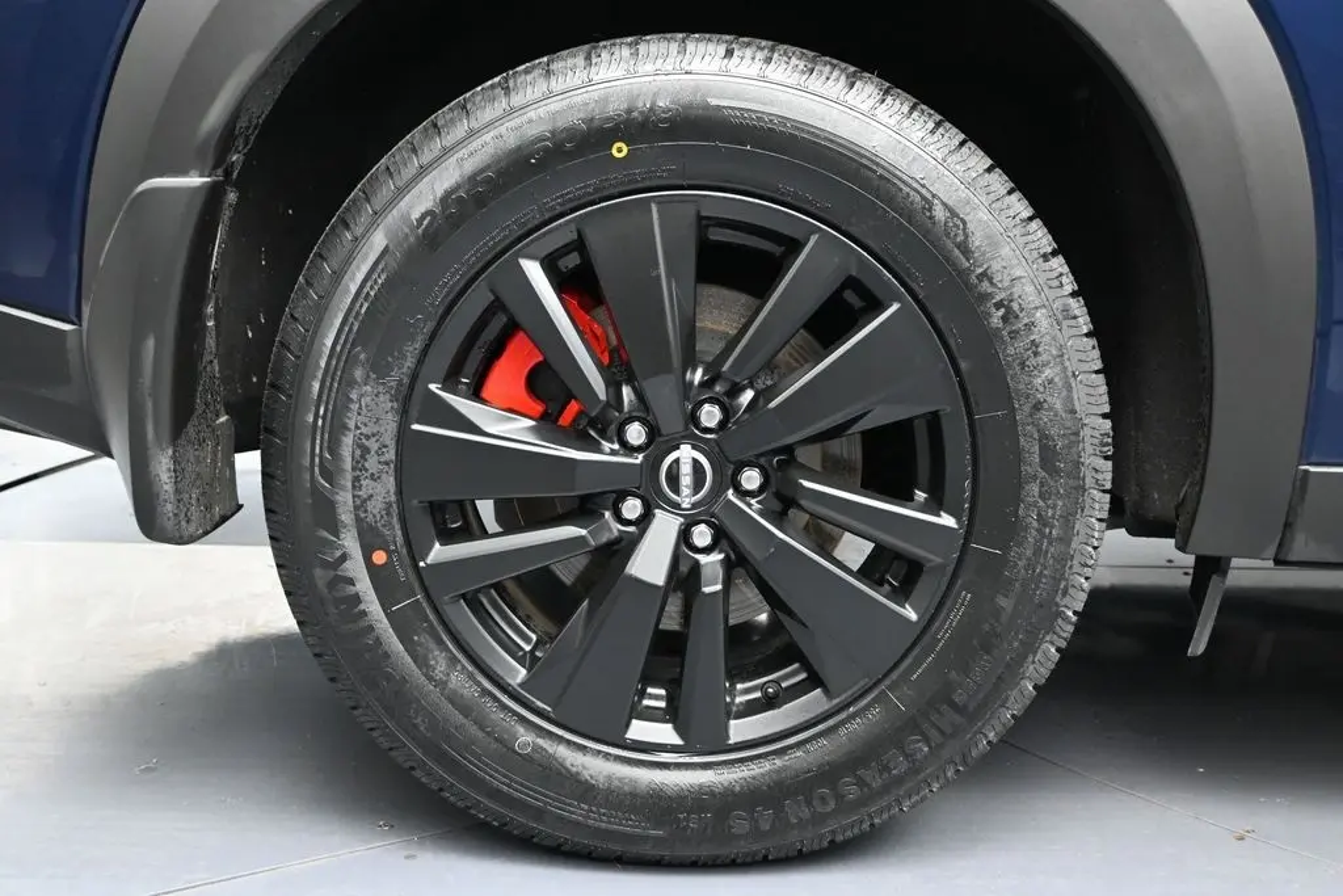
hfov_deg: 51.3
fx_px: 1399
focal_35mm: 38
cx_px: 672
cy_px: 448
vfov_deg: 35.5
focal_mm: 25
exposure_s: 1/125
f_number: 4.2
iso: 2500
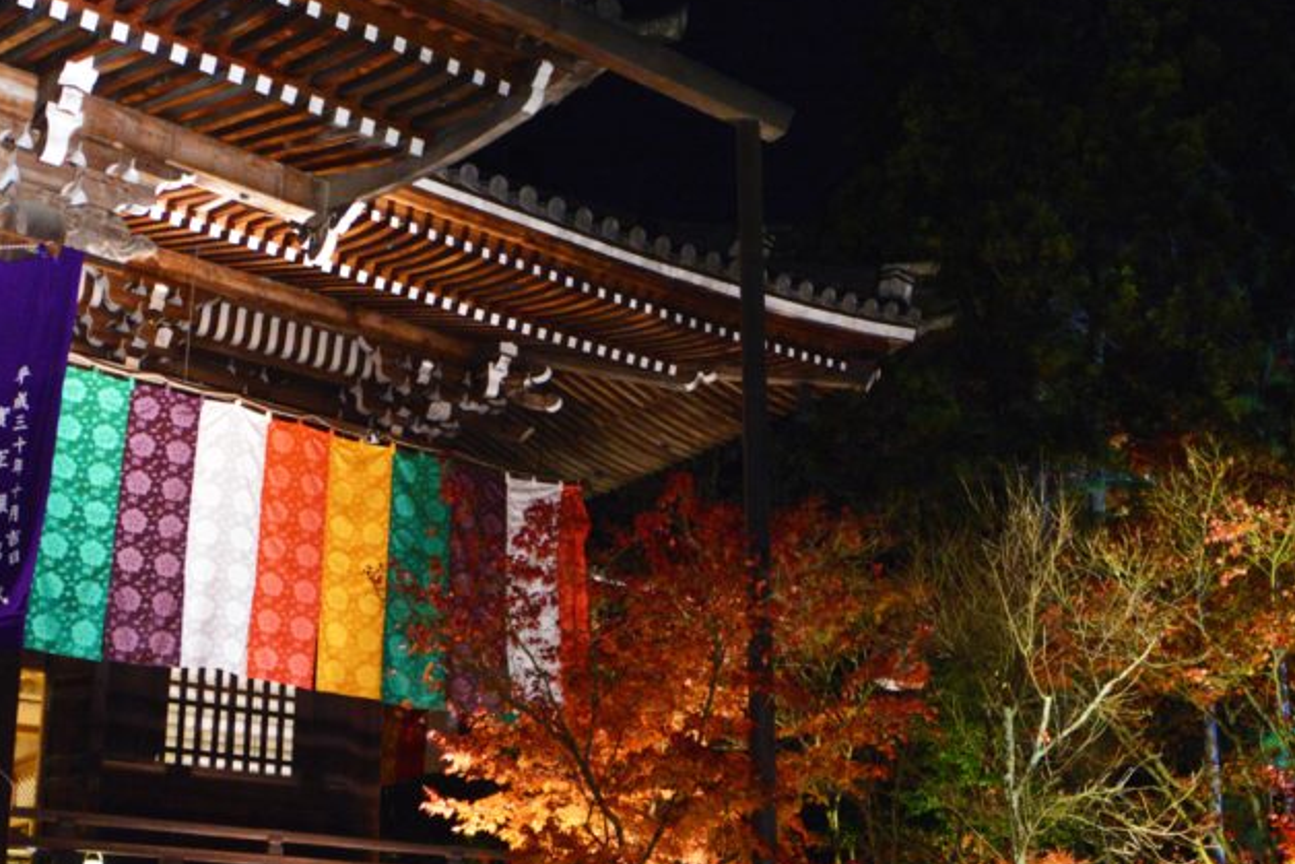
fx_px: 1583
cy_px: 607
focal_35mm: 44
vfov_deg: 30.2
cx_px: 742
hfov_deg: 44.4
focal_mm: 18
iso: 3200
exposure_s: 1/25
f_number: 3.5
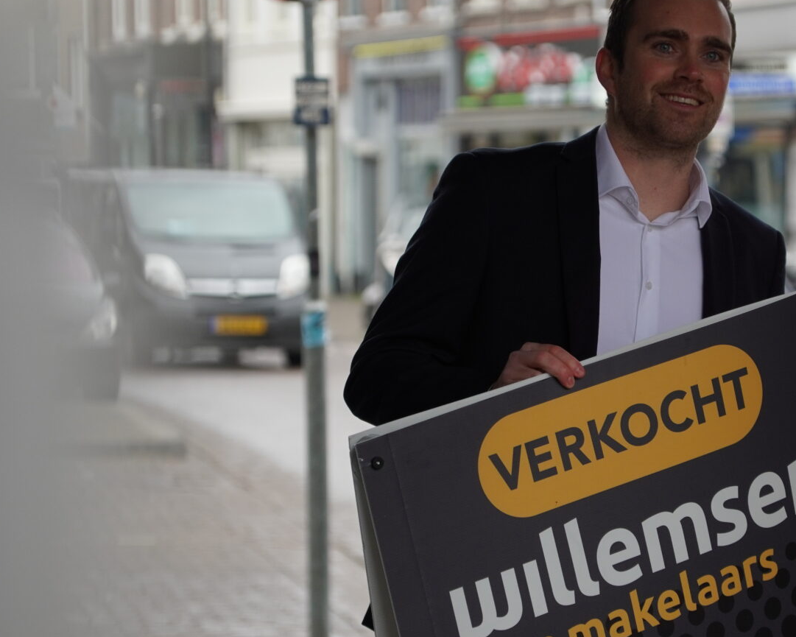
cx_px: 591
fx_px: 4123
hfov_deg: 11.0
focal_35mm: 175
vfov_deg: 8.8
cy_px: 337
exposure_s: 1/160
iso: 250
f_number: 2.8
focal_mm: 70
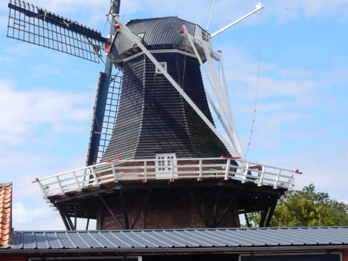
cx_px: 148
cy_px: 70
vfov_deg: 18.1
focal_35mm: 81
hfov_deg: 24.1
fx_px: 814
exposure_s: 1/800
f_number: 4.5
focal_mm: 9
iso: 125
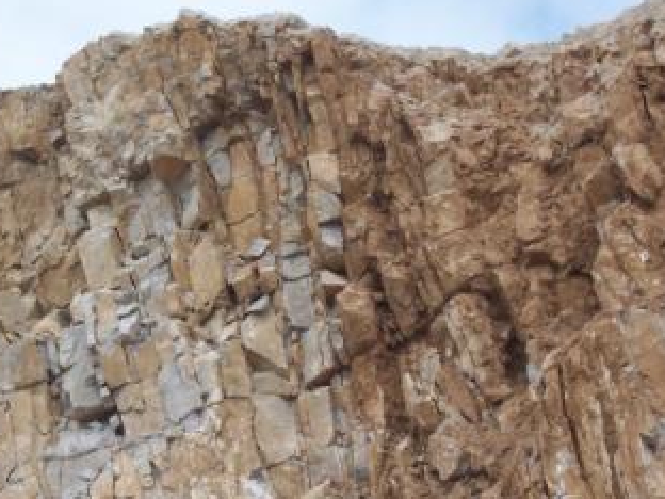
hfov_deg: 10.7
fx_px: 3554
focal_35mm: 185
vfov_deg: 8.0
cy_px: 313
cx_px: 309
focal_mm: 20
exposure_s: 1/250
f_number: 6.7
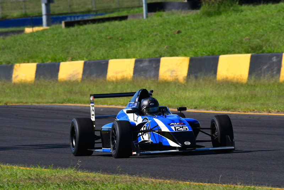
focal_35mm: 750
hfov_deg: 2.7
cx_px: 142
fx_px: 5918
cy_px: 95
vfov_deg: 1.8
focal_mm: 500
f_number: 13
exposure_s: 1/640
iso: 500
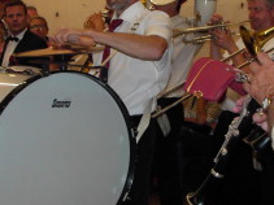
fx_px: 775
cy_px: 43
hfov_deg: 20.0
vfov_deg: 15.0
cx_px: 164
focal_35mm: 98
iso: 200
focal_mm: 6.6
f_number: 2.8
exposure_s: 1/51
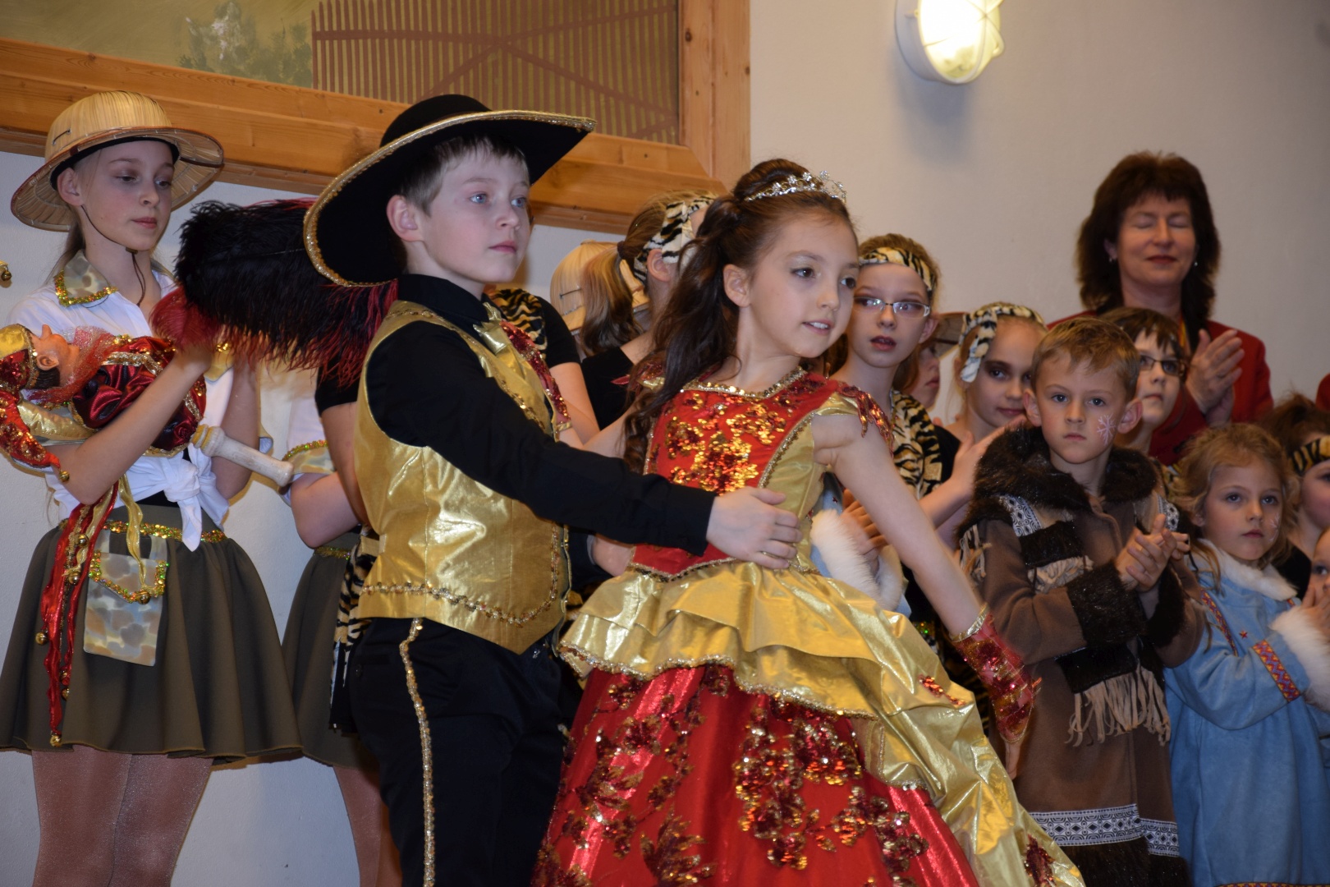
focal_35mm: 147
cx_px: 665
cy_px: 444
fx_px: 5430
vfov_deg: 9.3
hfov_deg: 14.0
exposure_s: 1/60
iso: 400
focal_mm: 98
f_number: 5.6
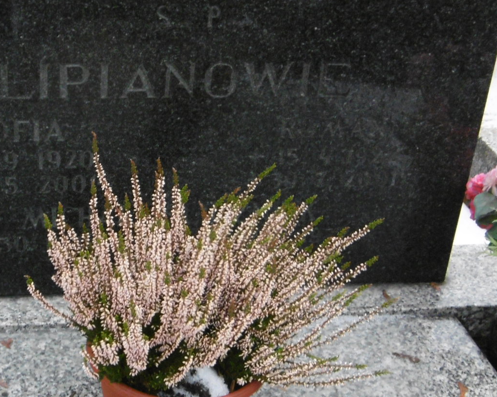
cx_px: 135
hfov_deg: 25.5
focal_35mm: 74
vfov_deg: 20.7
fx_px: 1088
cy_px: 181
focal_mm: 6.8
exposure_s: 1/60
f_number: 3.7
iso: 320
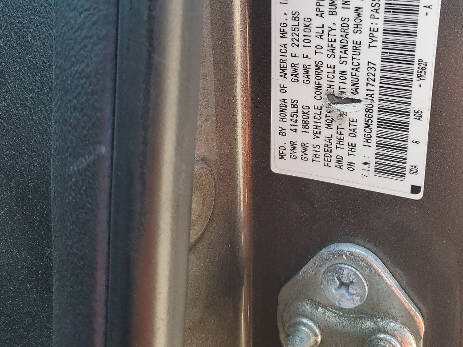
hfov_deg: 46.2
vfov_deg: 35.2
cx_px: 301
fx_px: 535
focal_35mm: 40
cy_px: 90
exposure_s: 1/435
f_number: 1.5
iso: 50
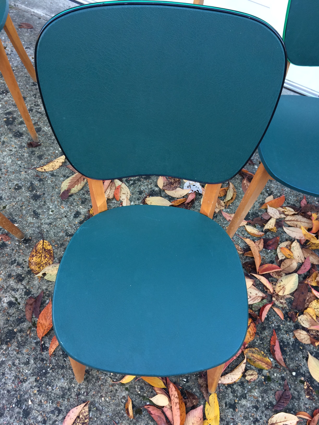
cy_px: 212
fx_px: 356
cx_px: 160
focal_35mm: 29
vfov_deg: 61.7
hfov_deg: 48.2
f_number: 2.2
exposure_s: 1/33
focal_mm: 4.15
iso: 40
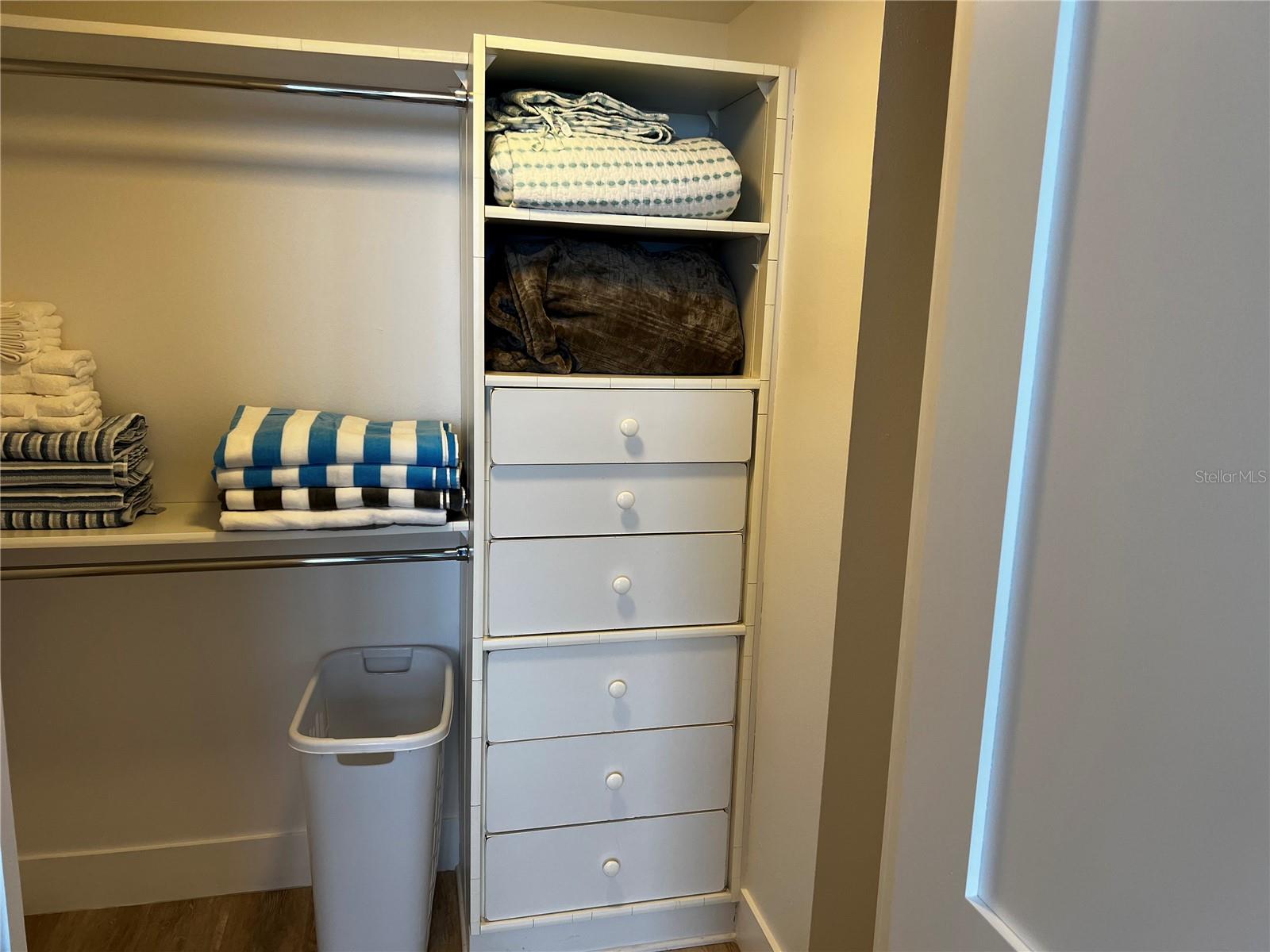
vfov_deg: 53.1
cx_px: 635
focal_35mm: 26
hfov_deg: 67.3
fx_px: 954
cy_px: 476
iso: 125
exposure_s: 1/120
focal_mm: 5.7
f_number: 1.5
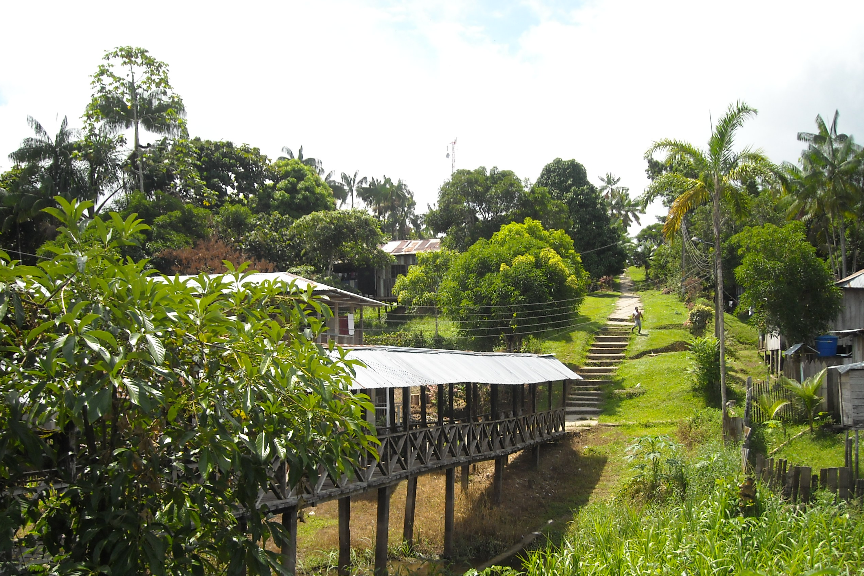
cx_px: 429
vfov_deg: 35.9
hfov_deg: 51.9
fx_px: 888
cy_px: 324
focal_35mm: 37
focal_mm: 5.7
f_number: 5.6
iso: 64
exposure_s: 1/184
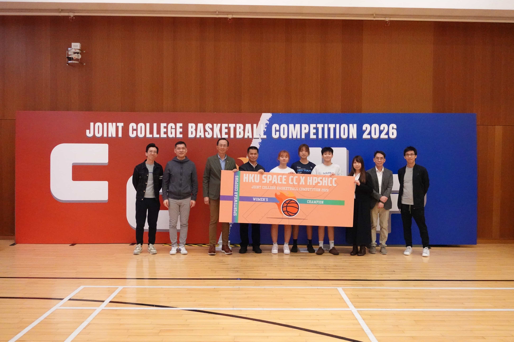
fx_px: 457
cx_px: 257
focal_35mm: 32
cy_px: 171
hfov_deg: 58.7
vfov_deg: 41.1
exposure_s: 1/320
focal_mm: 12.27
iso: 5000
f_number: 2.8
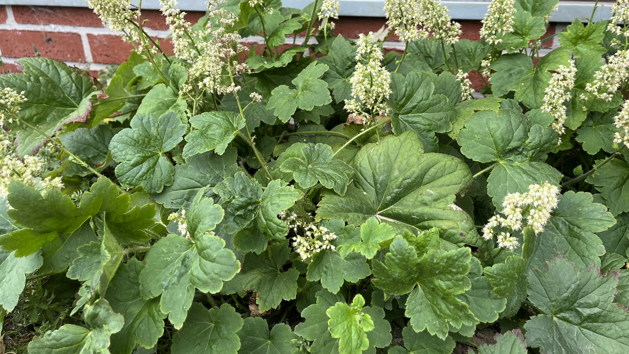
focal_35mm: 29
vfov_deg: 39.9
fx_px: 484
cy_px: 132
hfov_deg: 66.1
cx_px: 311
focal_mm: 5.1
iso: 50
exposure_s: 1/428
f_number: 1.6
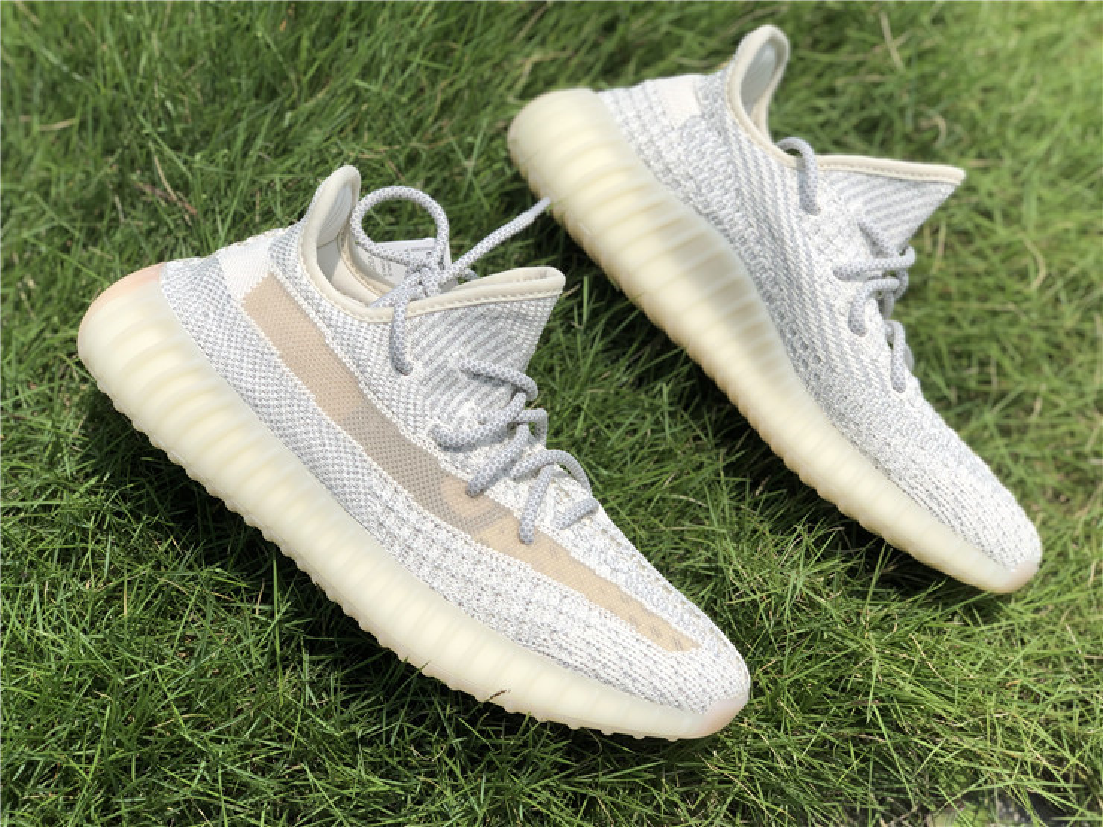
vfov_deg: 28.0
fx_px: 1657
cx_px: 552
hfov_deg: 36.8
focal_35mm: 52
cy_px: 414
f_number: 2.4
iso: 16
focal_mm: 6
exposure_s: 1/2183
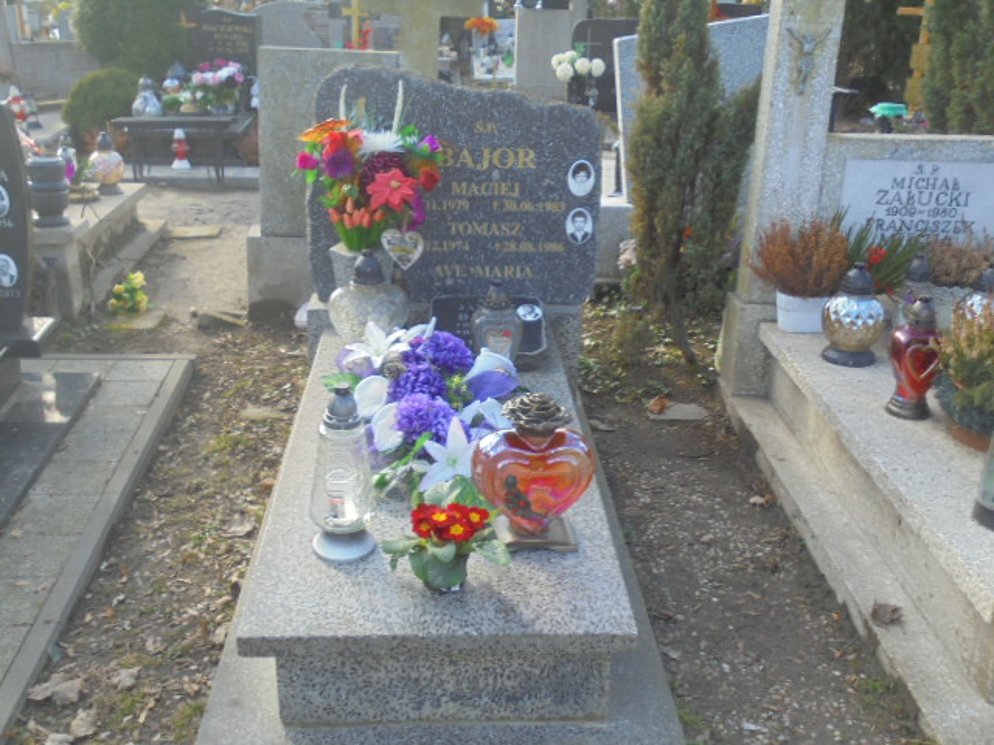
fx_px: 1091
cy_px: 372
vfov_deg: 37.7
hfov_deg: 49.0
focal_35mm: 38
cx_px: 497
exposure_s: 1/60
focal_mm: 6.9
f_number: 4.2
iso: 100
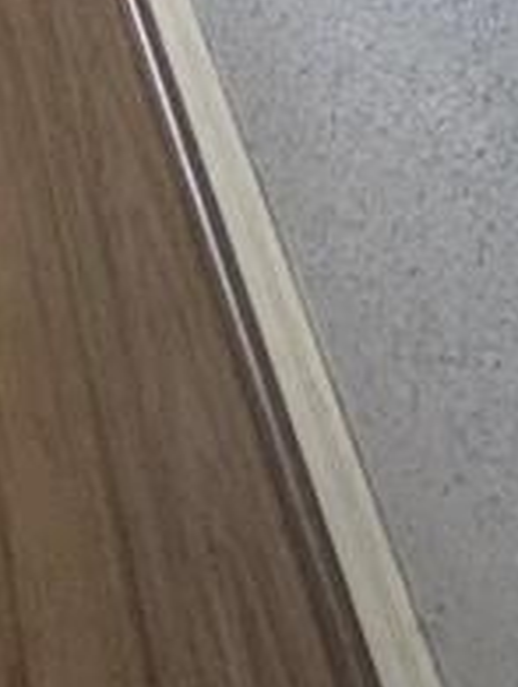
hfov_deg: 15.4
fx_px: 1710
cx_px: -338
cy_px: -1194
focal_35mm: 86
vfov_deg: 12.8
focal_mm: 2.22
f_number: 2.2
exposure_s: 1/60
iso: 400
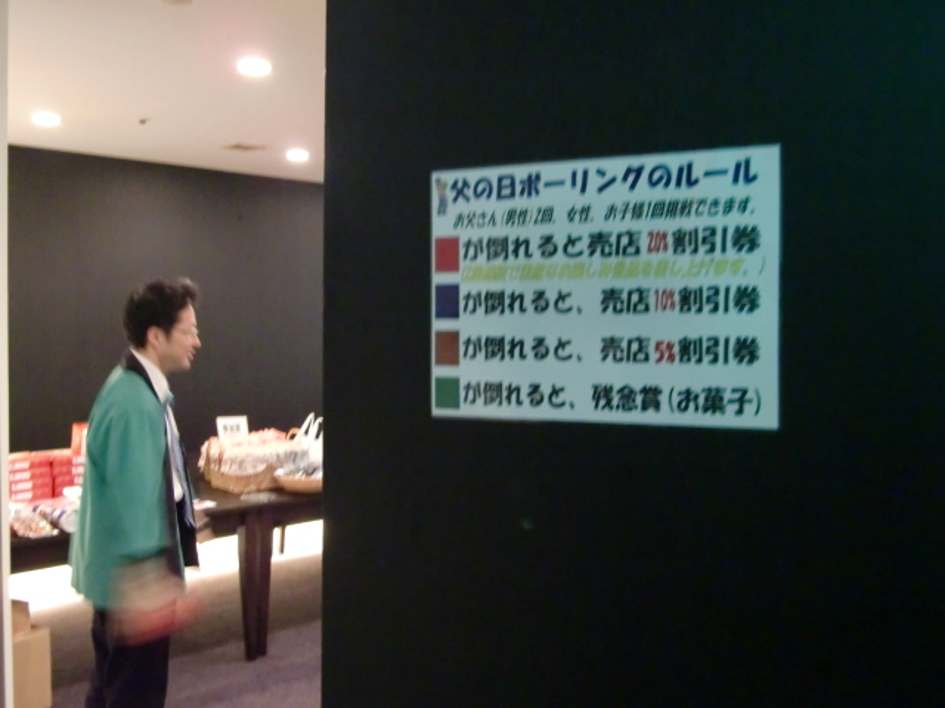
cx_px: 472
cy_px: 354
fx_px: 1065
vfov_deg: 36.8
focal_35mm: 39
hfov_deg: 47.9
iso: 800
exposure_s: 1/13
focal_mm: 6.9
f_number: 3
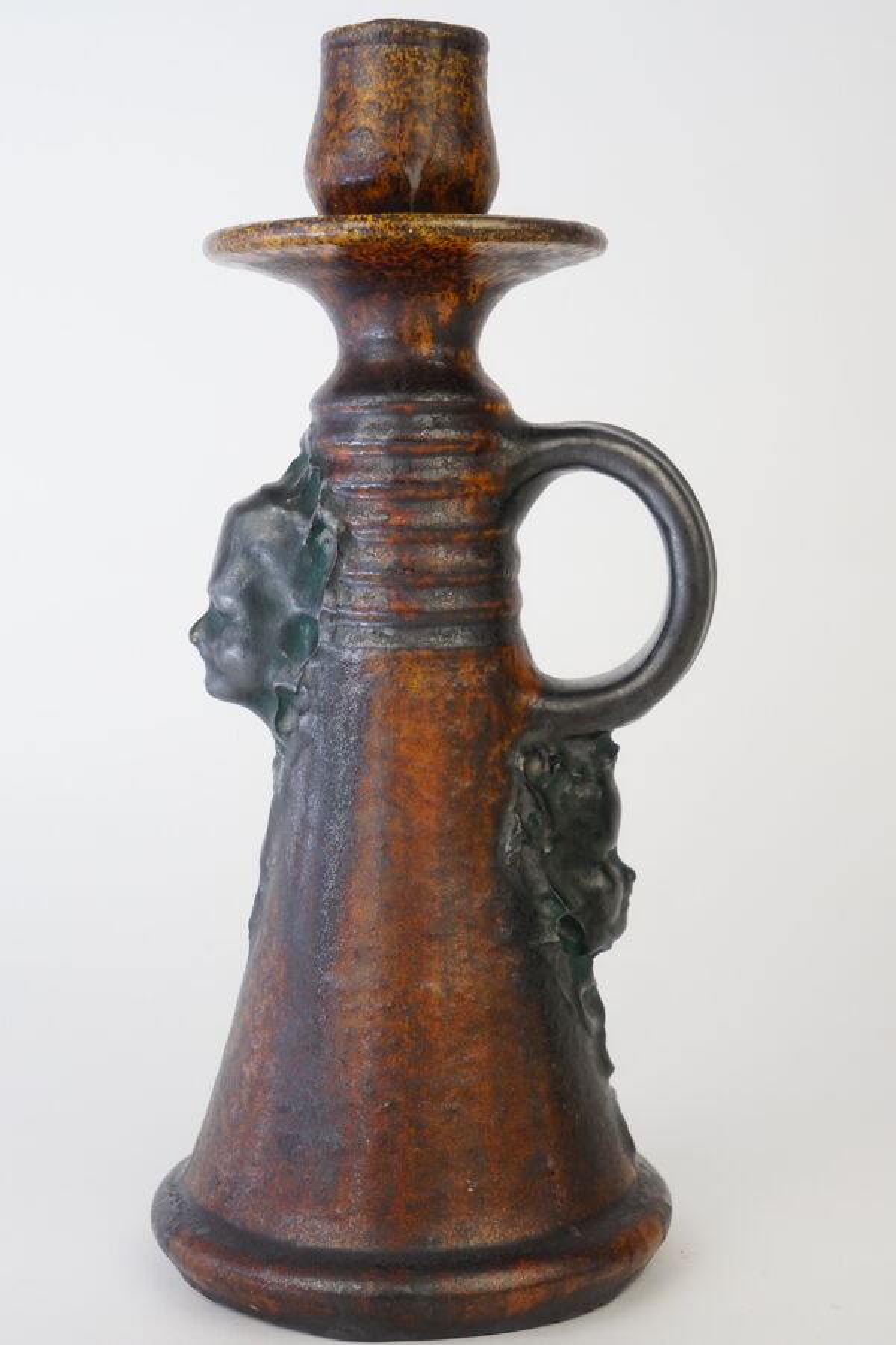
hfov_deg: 26.5
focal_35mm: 51
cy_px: 672
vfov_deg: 38.9
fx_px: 1904
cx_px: 448
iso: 1000
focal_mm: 51
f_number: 14
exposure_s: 1/100
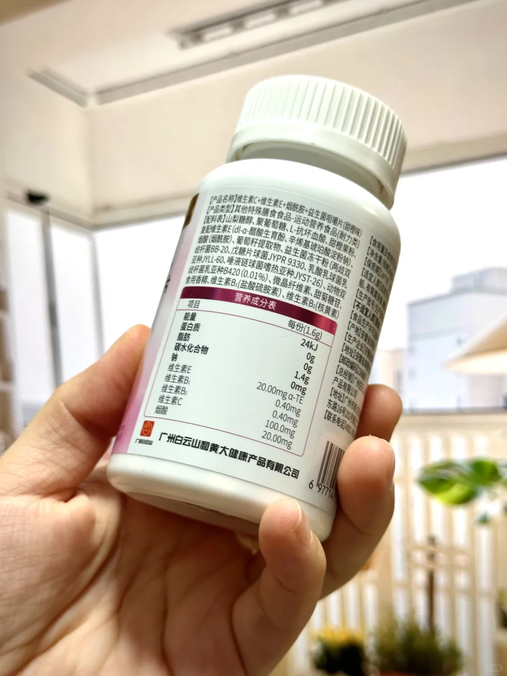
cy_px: 338
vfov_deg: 39.7
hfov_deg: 30.3
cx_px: 254
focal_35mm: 48
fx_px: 937
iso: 100
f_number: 1.78
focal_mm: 6.86
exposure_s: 1/60
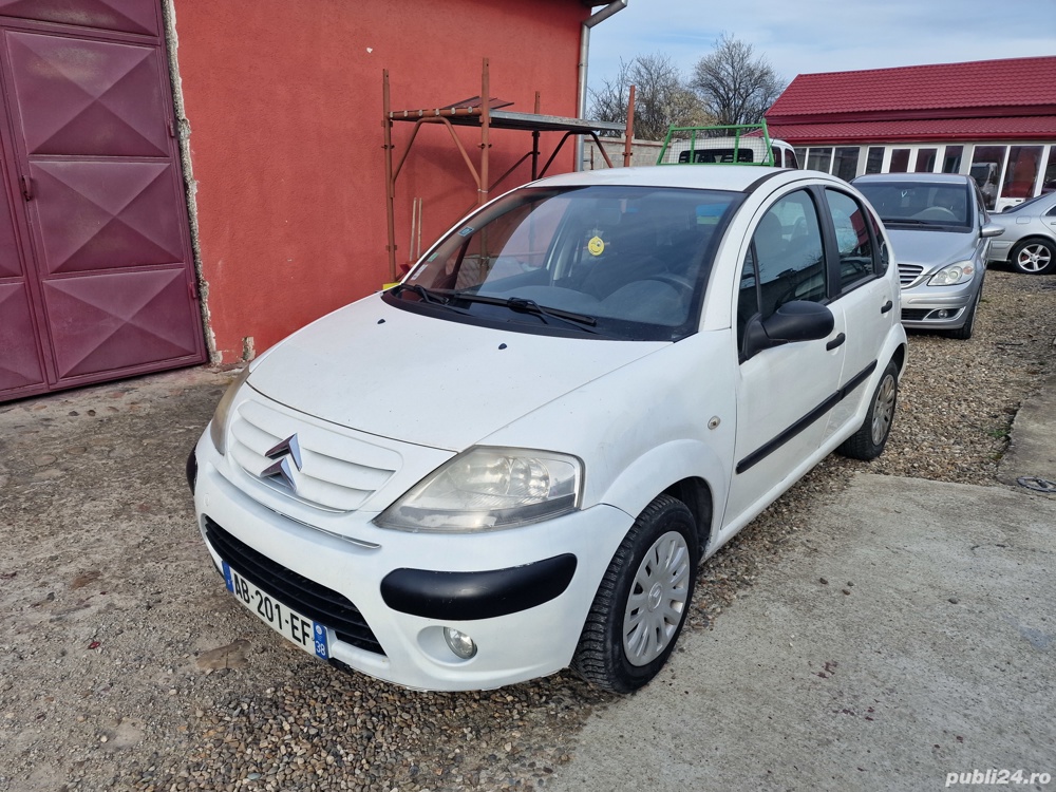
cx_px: 528
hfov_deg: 73.9
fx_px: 702
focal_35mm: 23
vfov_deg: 58.9
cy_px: 396
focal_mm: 6.4
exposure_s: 1/724
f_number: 1.8
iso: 50
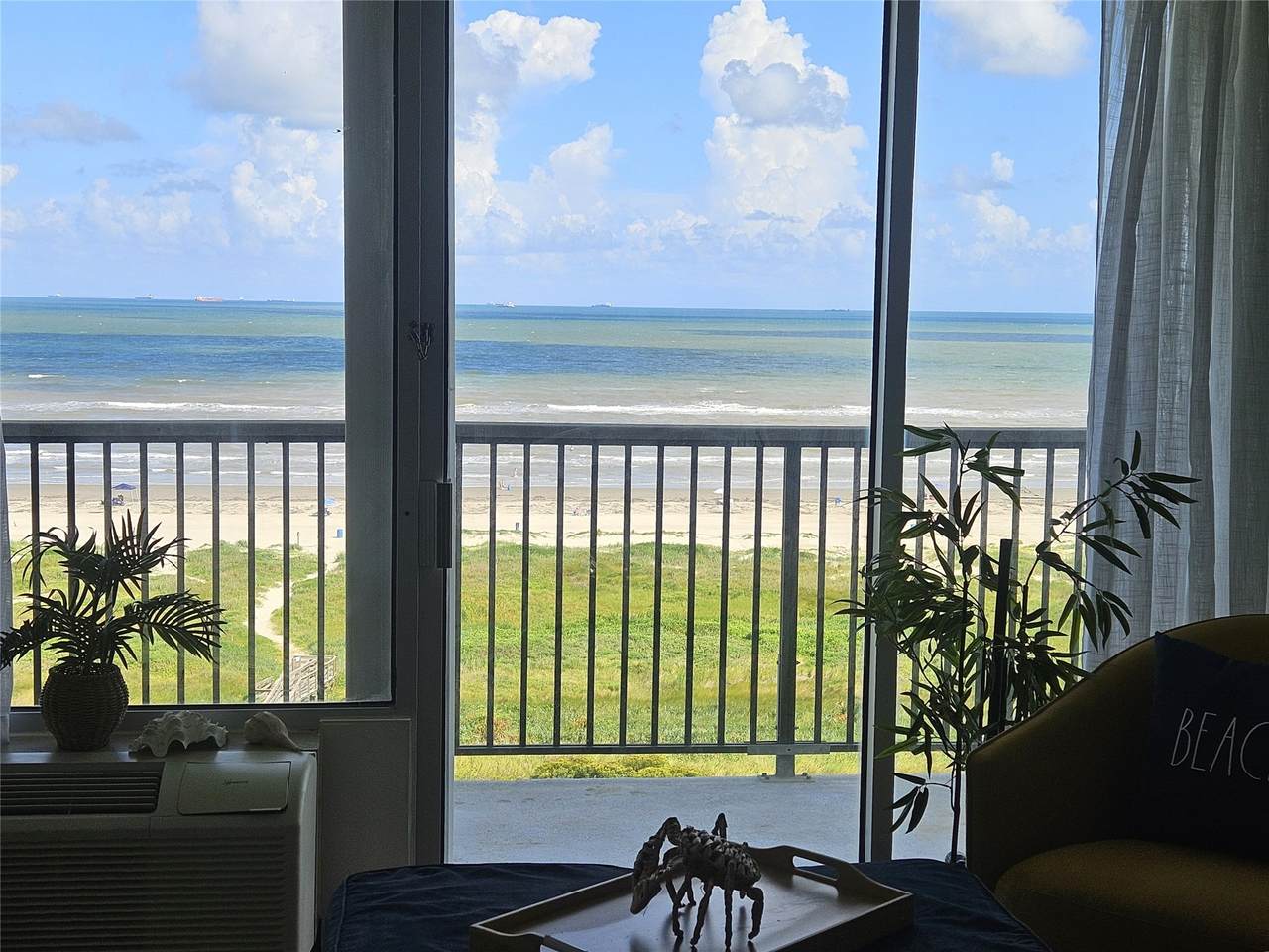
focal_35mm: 23
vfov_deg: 58.9
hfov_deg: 73.9
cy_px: 476
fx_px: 843
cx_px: 634
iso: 25
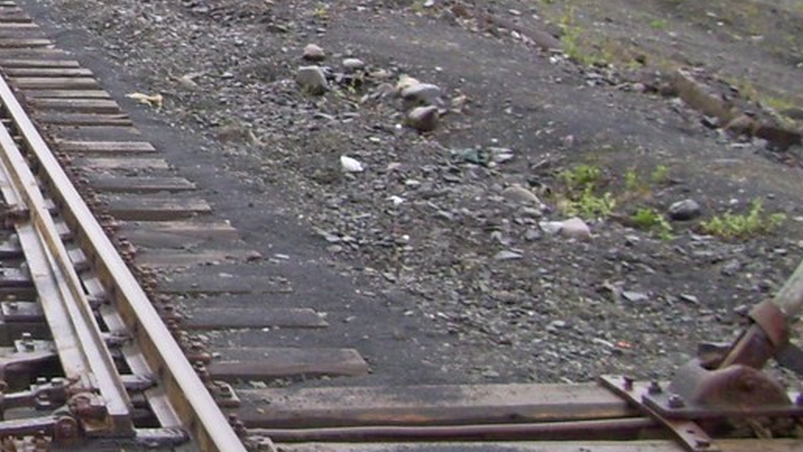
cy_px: 104
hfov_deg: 19.2
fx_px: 2321
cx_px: 48
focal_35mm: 109
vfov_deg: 11.1
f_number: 2.9
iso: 80
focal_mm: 5.7
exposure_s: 1/100
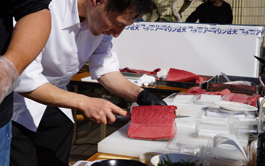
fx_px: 426
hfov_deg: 34.5
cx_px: 134
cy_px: 83
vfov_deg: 22.0
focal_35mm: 59
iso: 100
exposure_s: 1/320
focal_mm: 57
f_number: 11
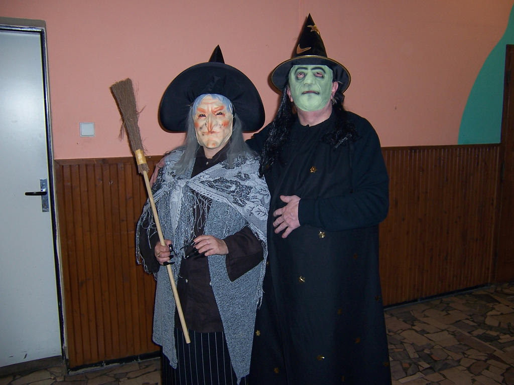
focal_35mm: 33
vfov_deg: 42.9
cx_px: 257
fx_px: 490
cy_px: 192
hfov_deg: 55.4
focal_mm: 5.5
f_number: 2.8
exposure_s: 1/60
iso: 80
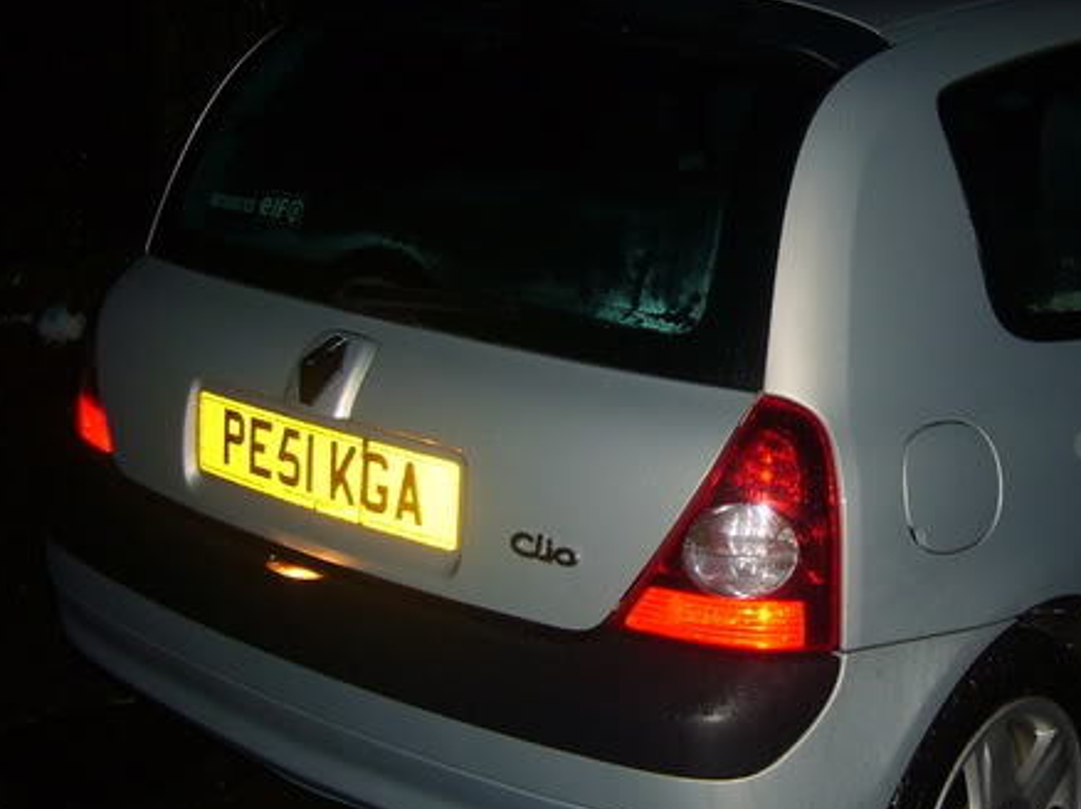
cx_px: 896
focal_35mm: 64
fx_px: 1998
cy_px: 417
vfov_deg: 22.9
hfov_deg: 29.5
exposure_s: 1/45
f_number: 2.8
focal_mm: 5.8
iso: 100
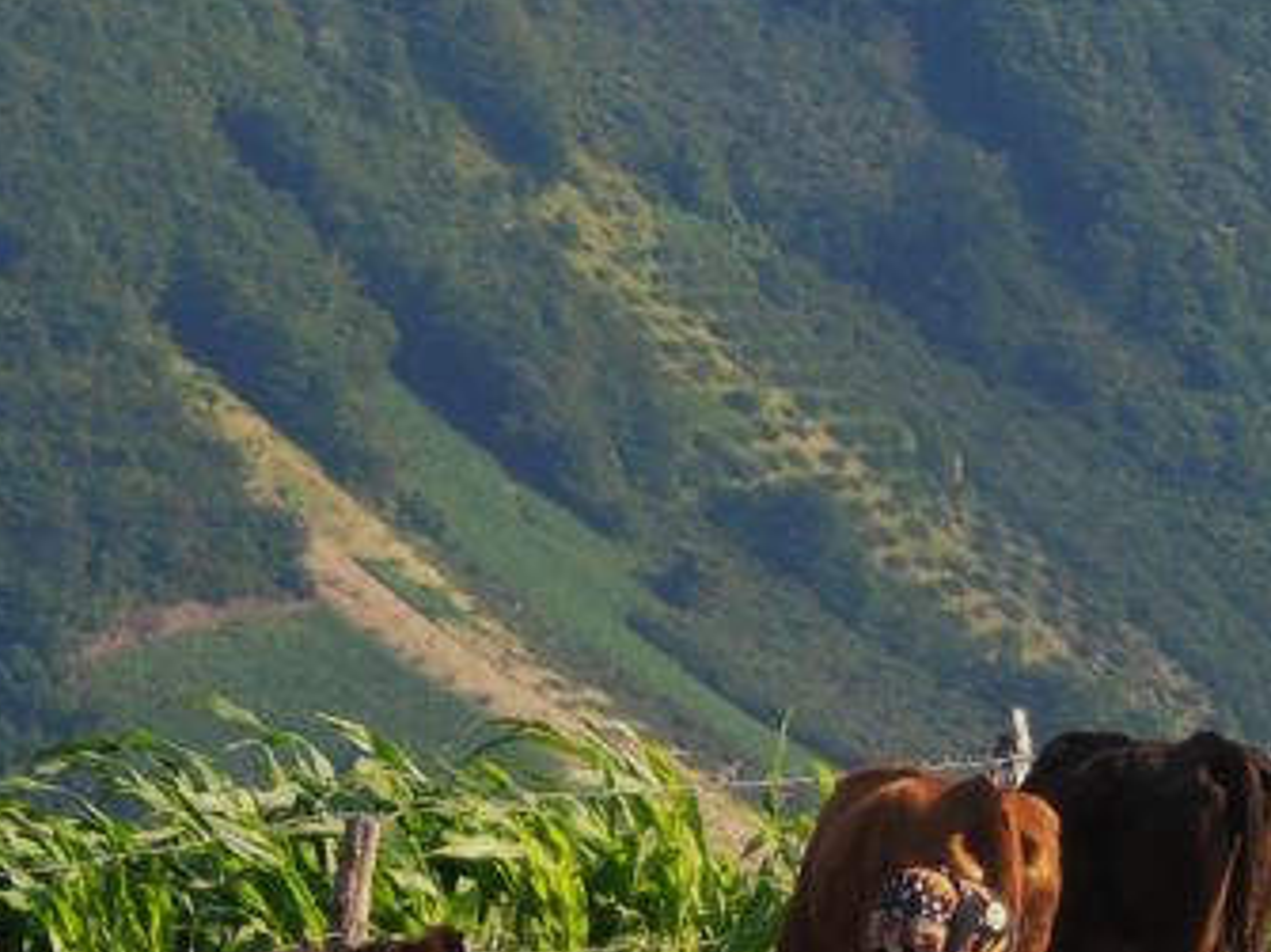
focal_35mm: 507
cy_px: 1073
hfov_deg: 3.9
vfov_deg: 2.9
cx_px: 577
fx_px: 18609
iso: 80
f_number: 5.9
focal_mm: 29.44
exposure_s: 1/200
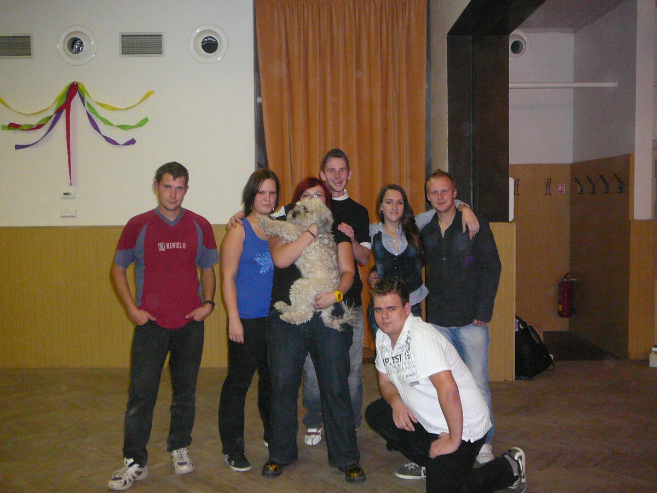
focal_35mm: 35
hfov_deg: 52.6
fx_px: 664
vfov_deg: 40.7
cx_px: 328
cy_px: 246
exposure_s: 1/30
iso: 400
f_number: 2.8
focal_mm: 5.2
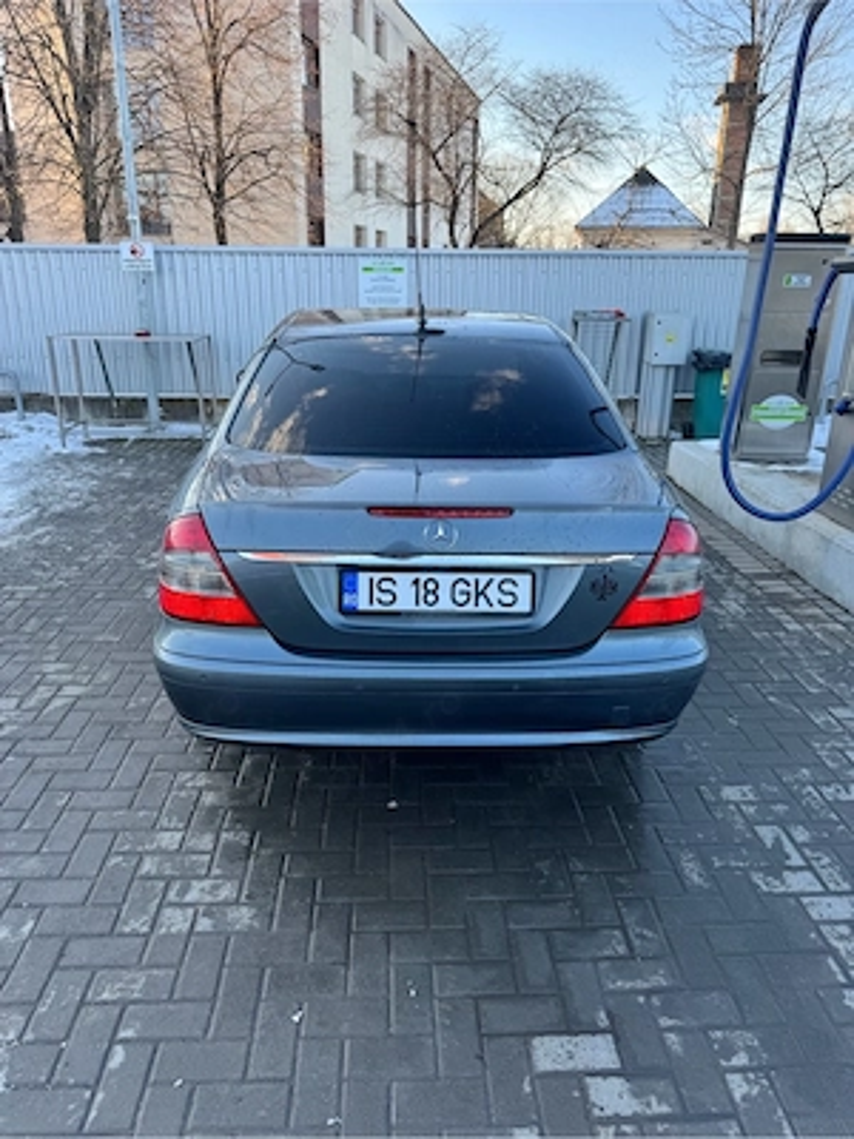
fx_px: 789
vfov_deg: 71.6
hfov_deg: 56.8
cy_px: 570
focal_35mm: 24
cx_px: 427
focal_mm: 6.76
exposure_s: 1/376
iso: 80
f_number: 1.78
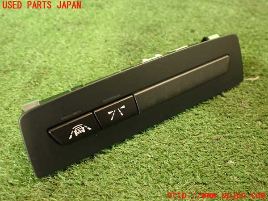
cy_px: 100
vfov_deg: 44.2
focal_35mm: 32
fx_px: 248
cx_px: 134
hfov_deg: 56.8
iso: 800
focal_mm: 5.79
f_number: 2.4
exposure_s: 1/30
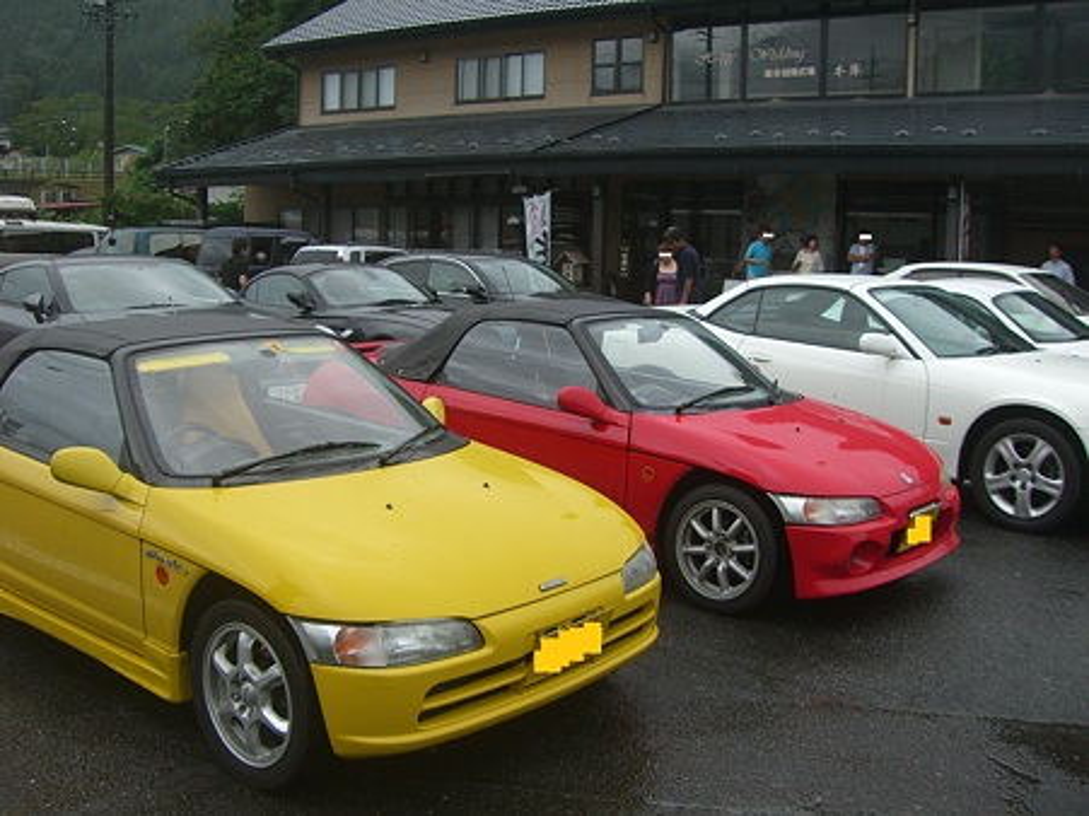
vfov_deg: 37.7
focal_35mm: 38
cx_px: 544
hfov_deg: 49.0
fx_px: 1195
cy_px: 408
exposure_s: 1/320
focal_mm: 6.2
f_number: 2.7
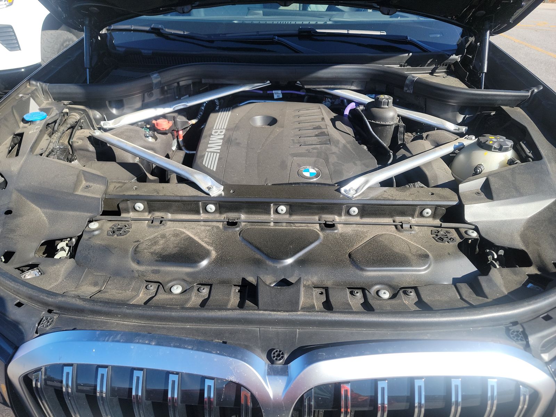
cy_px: 208
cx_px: 278
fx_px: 385
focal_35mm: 24
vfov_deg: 56.8
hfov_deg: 71.6
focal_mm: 6.7
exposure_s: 1/295
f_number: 1.8
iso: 50
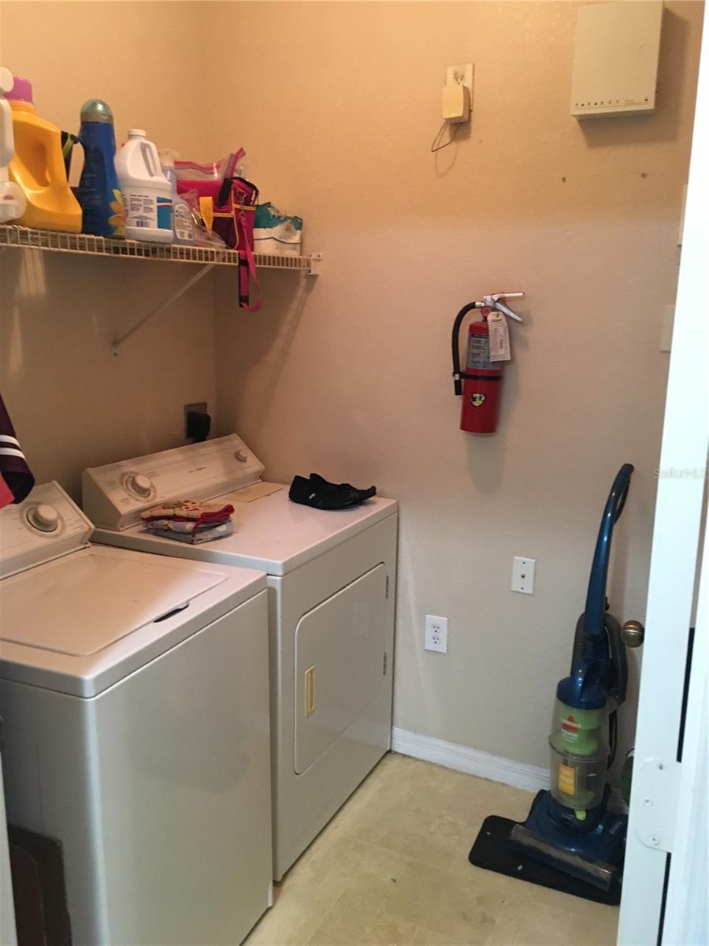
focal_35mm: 29
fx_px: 792
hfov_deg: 48.2
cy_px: 473
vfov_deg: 61.7
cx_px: 354
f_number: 2.2
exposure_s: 1/15
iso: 200
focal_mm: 4.15
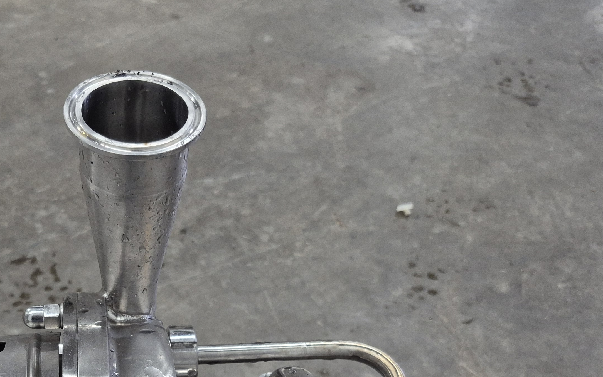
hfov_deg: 43.0
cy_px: 398
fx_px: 739
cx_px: 153
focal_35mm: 45
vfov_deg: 26.6
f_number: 1.8
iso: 320
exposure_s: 1/120
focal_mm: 5.4
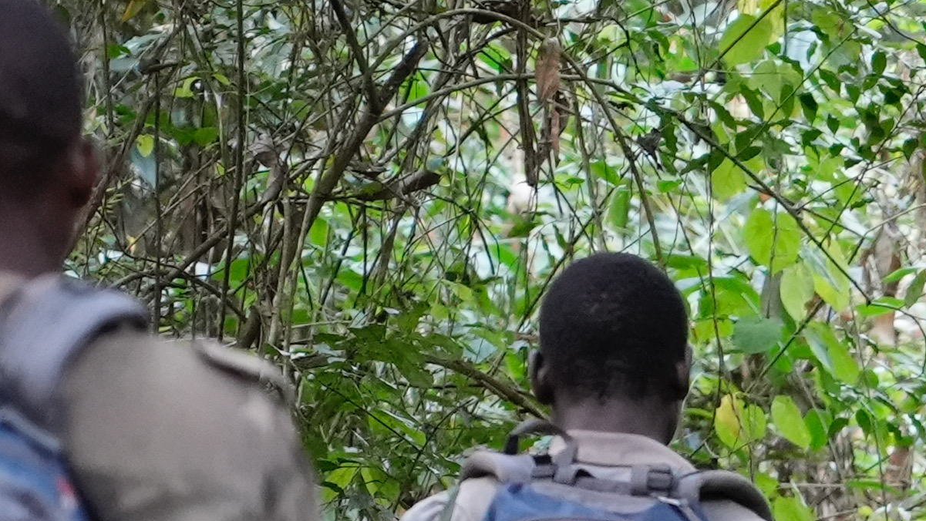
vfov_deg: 3.2
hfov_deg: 5.6
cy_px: 720
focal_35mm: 381
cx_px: 1424
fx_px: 9356
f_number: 4
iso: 8000
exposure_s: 1/160
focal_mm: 103
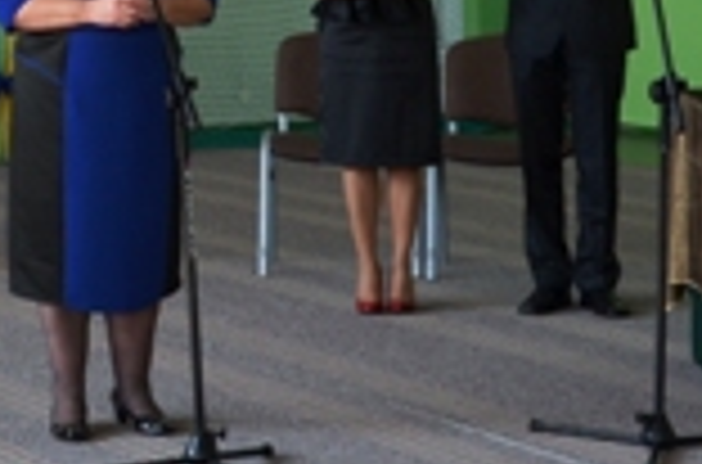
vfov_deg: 8.5
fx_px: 3111
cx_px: -256
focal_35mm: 160
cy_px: -41
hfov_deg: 12.4
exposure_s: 1/125
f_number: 5.6
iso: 250
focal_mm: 26
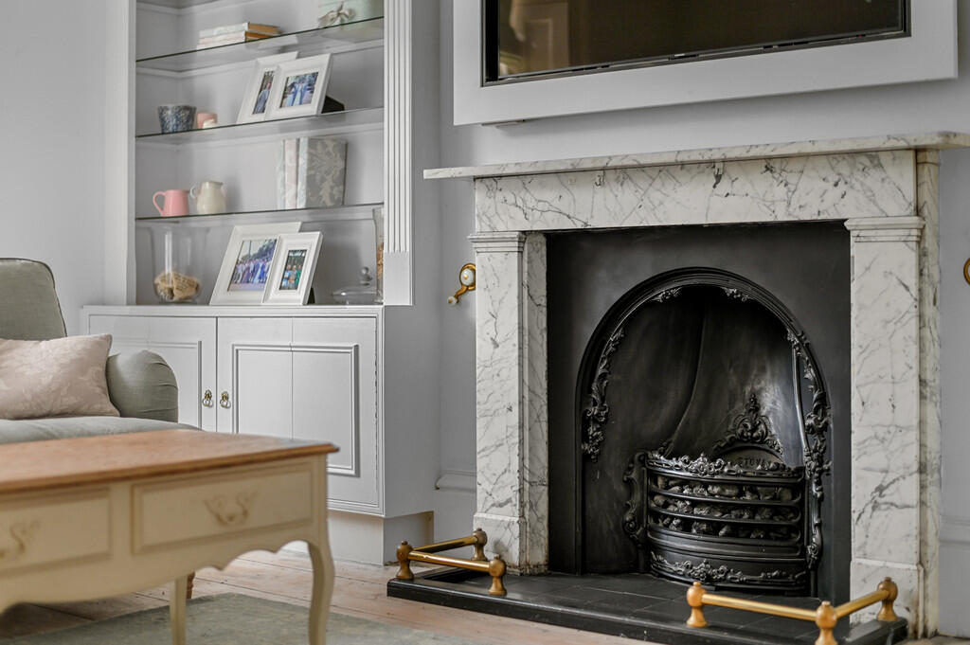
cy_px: 322
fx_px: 1346
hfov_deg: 39.6
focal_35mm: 50
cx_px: 485
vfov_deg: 26.9
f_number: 1.8
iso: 400
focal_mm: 50
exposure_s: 1/20
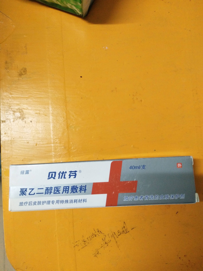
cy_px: 136
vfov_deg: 67.3
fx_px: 203
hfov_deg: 53.1
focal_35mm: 26
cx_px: 102
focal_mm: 3.88
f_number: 2
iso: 320
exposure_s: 1/25
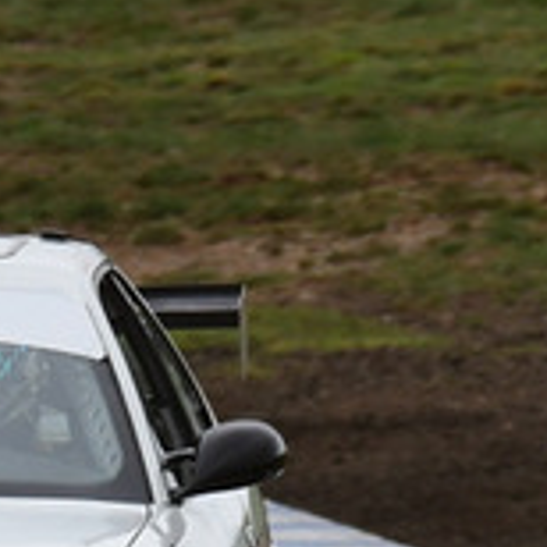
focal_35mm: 3312
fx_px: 59211
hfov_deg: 0.5
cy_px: 391
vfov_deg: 0.5
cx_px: -85
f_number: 10
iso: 640
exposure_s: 1/640
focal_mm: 500
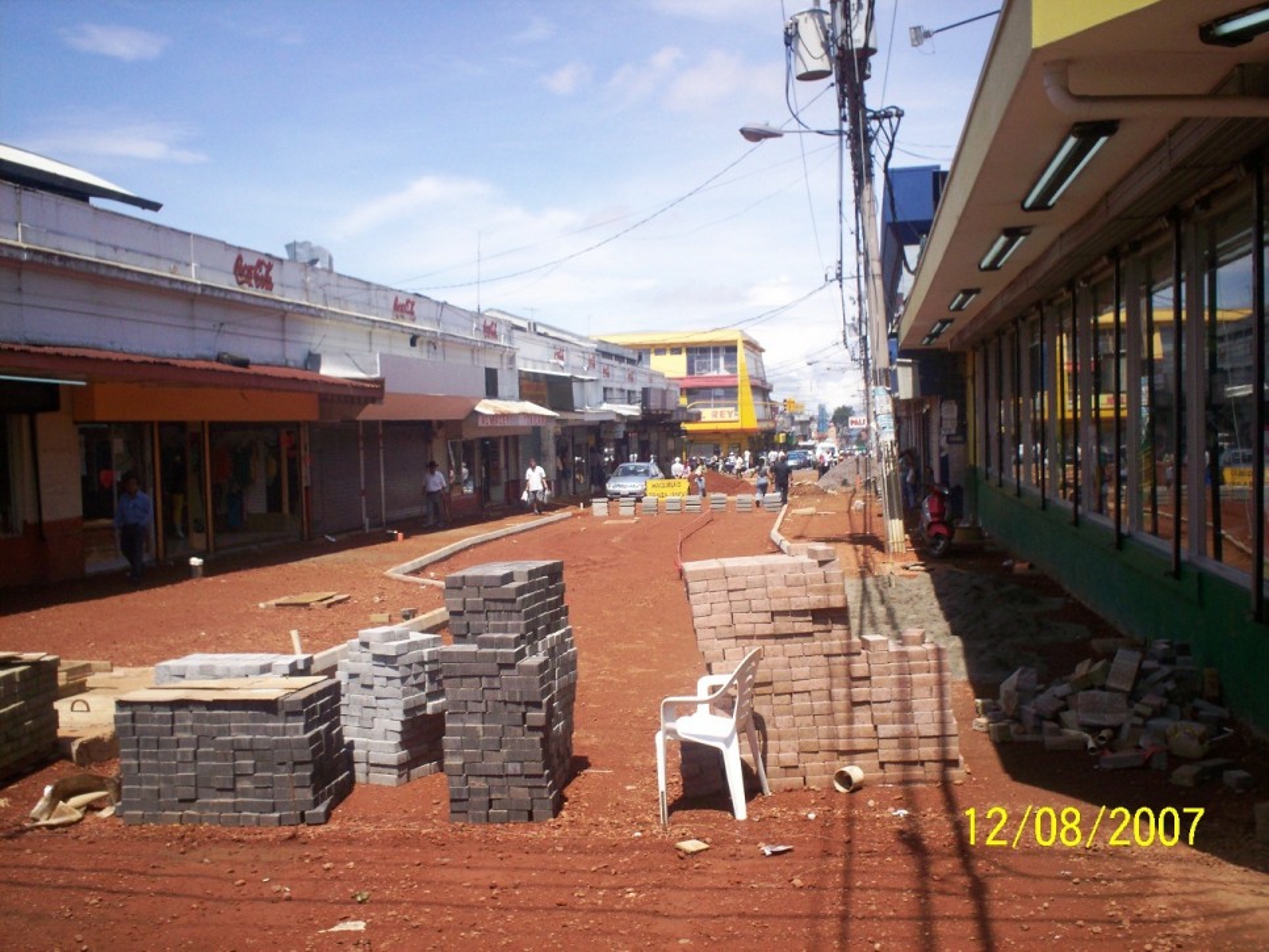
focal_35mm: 36
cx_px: 634
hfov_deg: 51.3
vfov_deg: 39.7
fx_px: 1320
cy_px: 476
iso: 100
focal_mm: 6
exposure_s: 1/512
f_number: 4.5
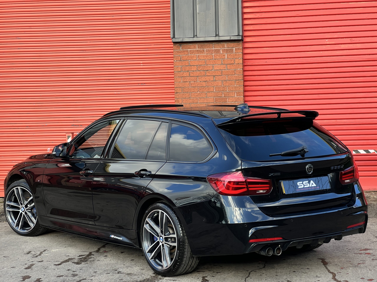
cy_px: 141
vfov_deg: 19.1
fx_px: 839
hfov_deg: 25.3
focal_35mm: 77
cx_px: 188
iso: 40
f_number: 2.8
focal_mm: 9
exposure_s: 1/99
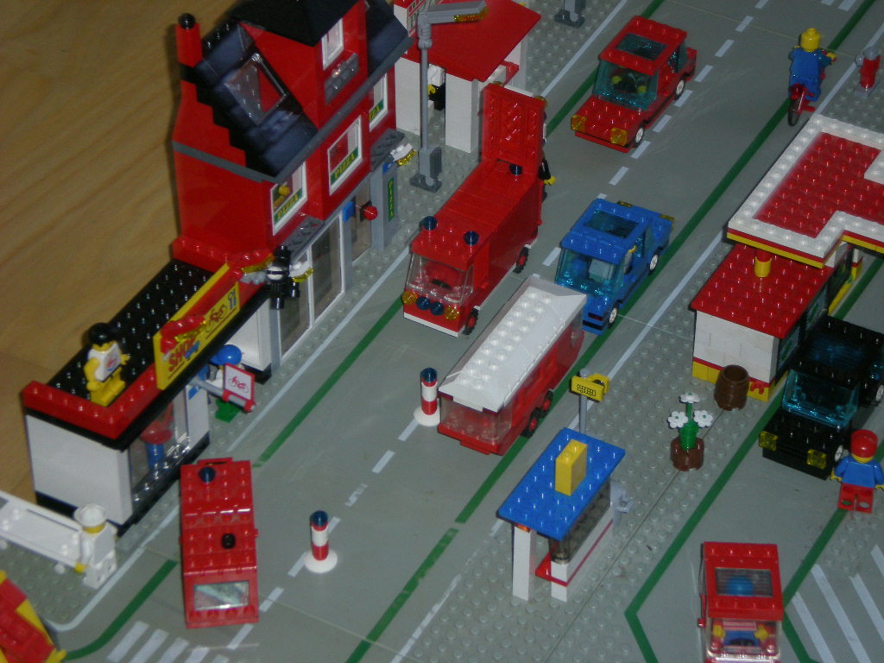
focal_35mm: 114
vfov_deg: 13.0
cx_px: 442
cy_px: 332
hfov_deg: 17.3
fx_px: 2911
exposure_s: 1/120
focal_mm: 18.9
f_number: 5.9
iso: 139
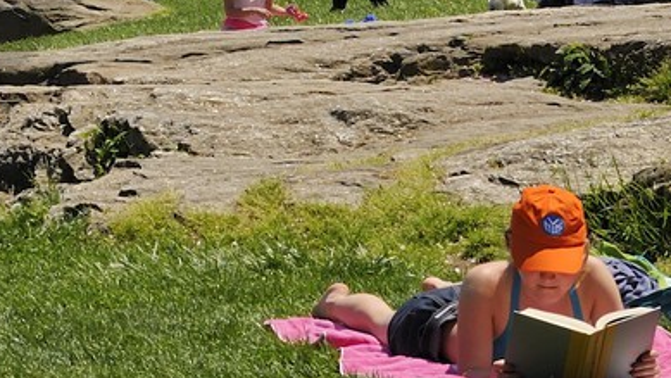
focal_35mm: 194
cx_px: -492
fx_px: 3452
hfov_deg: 10.5
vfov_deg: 6.1
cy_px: -442
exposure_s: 1/200
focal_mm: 45
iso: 200
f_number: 11
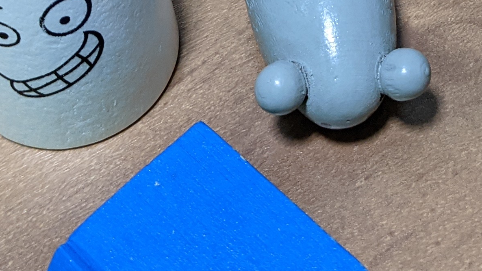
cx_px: 406
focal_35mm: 100
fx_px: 1278
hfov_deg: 21.0
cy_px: -223
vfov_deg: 11.2
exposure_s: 1/25
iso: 164
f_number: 1.73
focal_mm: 4.38
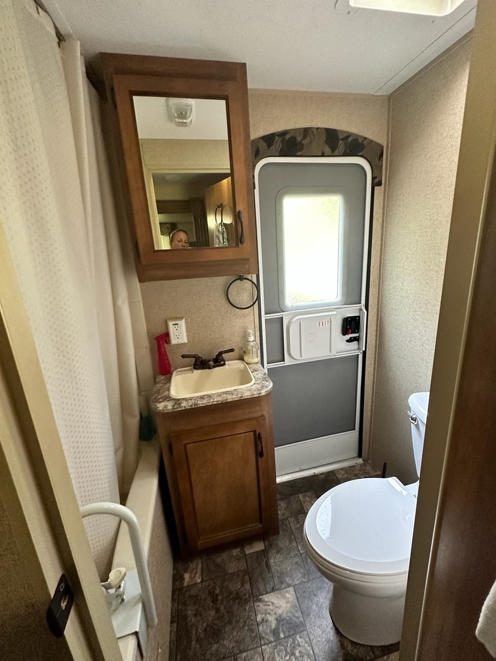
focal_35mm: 15
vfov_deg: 98.2
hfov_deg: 81.7
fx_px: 287
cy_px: 327
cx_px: 257
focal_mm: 2.22
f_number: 2.2
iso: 400
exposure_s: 1/60
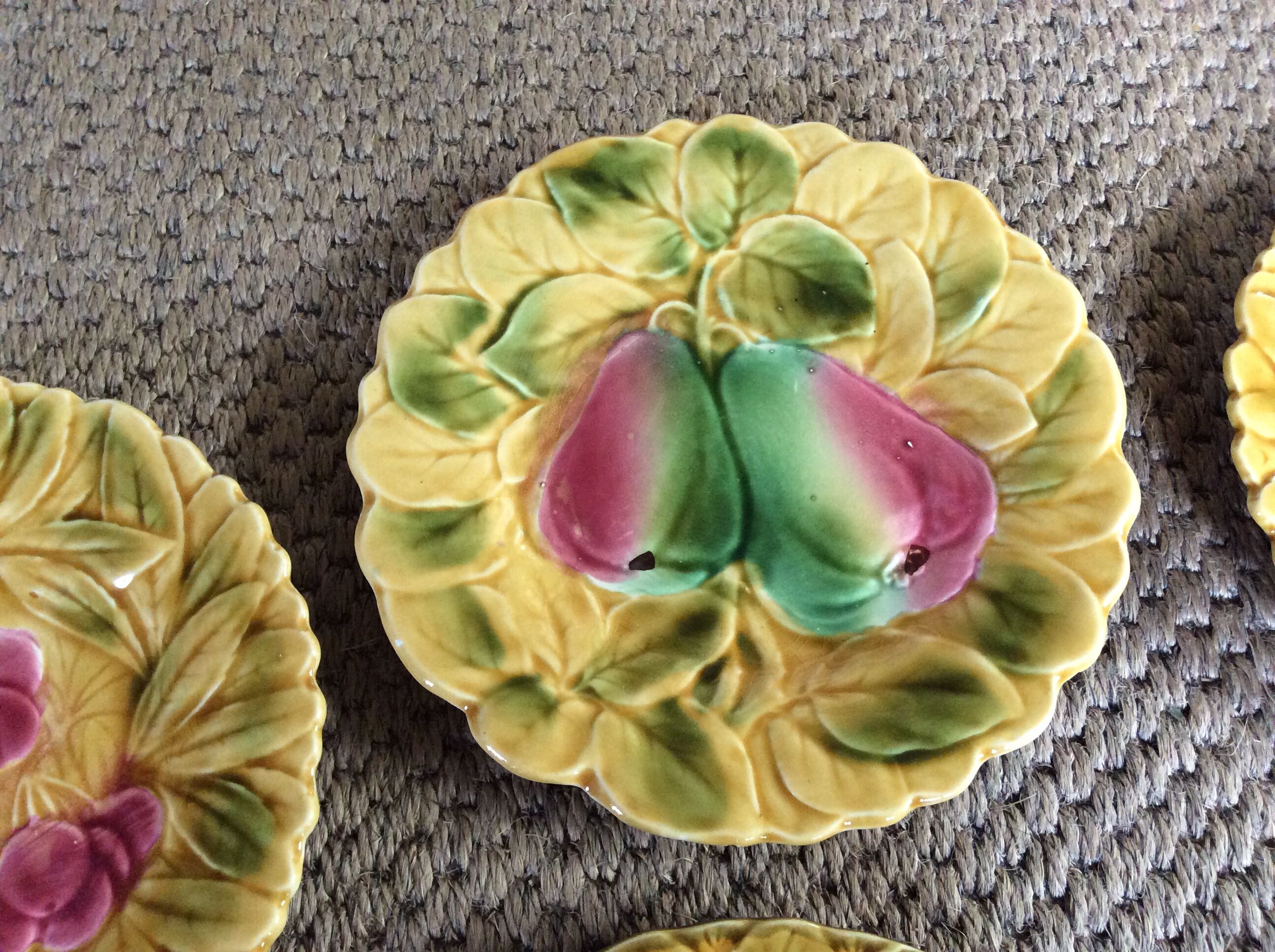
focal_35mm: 32
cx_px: 638
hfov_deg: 56.9
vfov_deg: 44.1
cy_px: 476
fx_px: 1177
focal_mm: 3.3
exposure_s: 1/25
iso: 200
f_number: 2.4
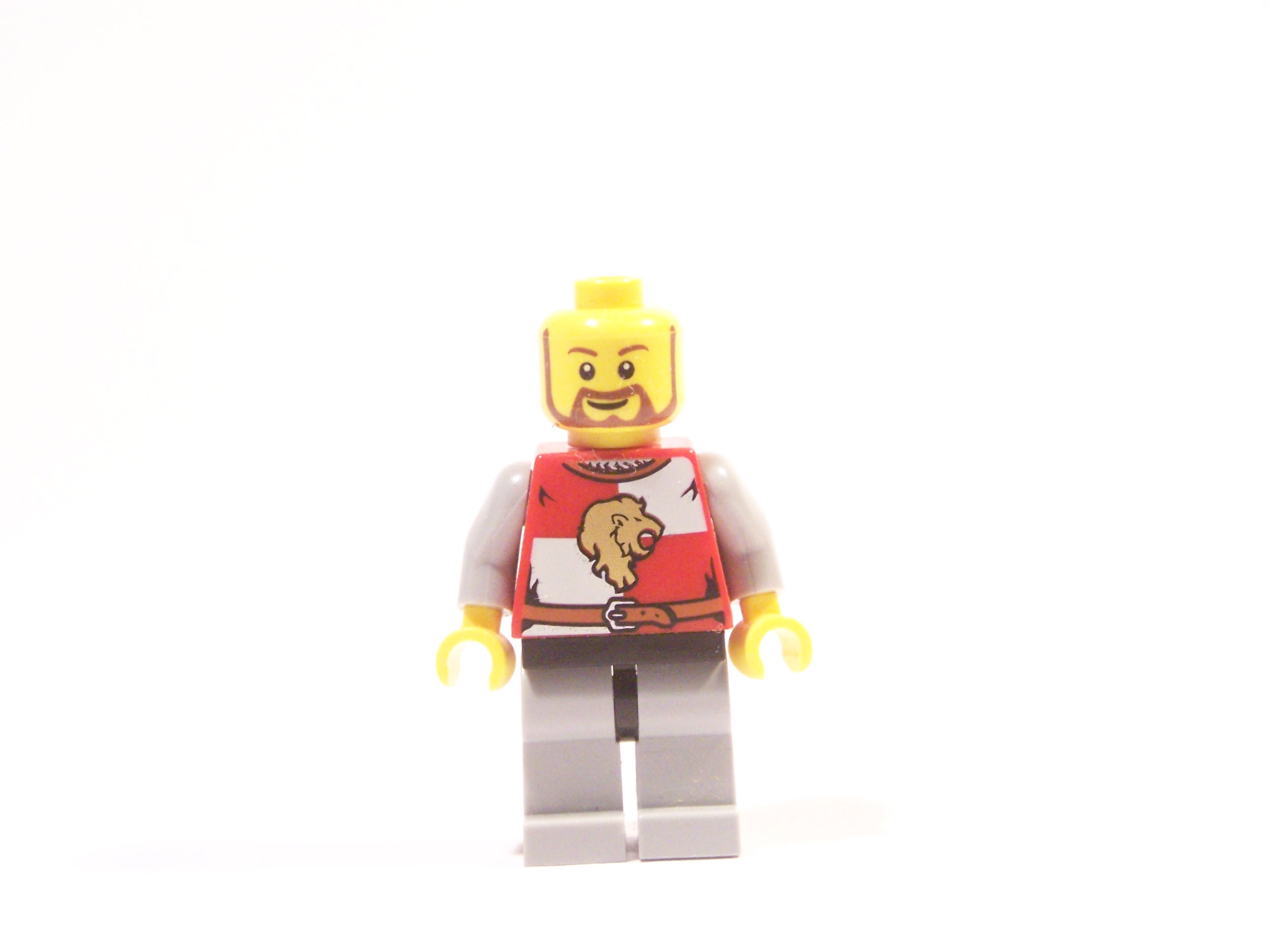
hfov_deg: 20.9
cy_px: 476
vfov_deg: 15.7
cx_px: 635
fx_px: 3449
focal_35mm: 94
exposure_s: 1/30
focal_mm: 15.6
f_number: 3.2
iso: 400
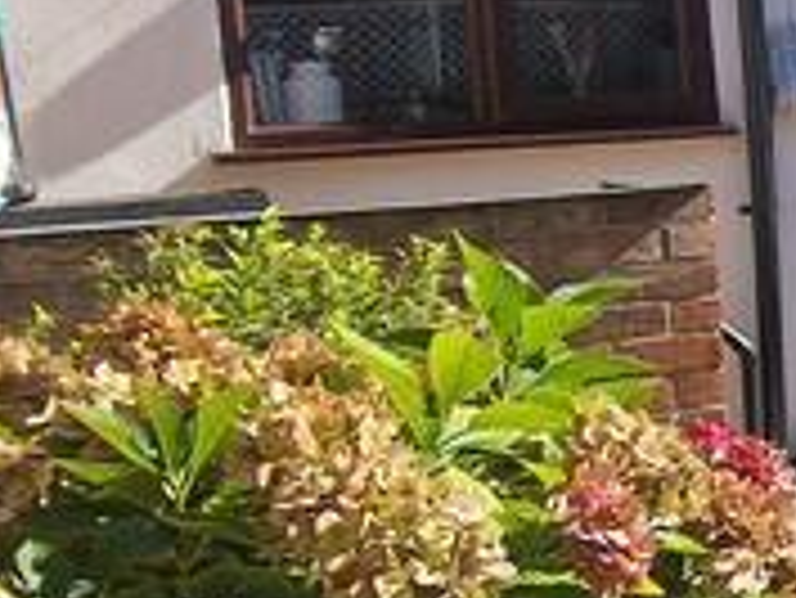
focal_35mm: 75
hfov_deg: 20.5
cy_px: 121
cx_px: 1327
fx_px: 1726
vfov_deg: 19.5
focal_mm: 2.2
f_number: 2.2
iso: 50
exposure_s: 1/1328
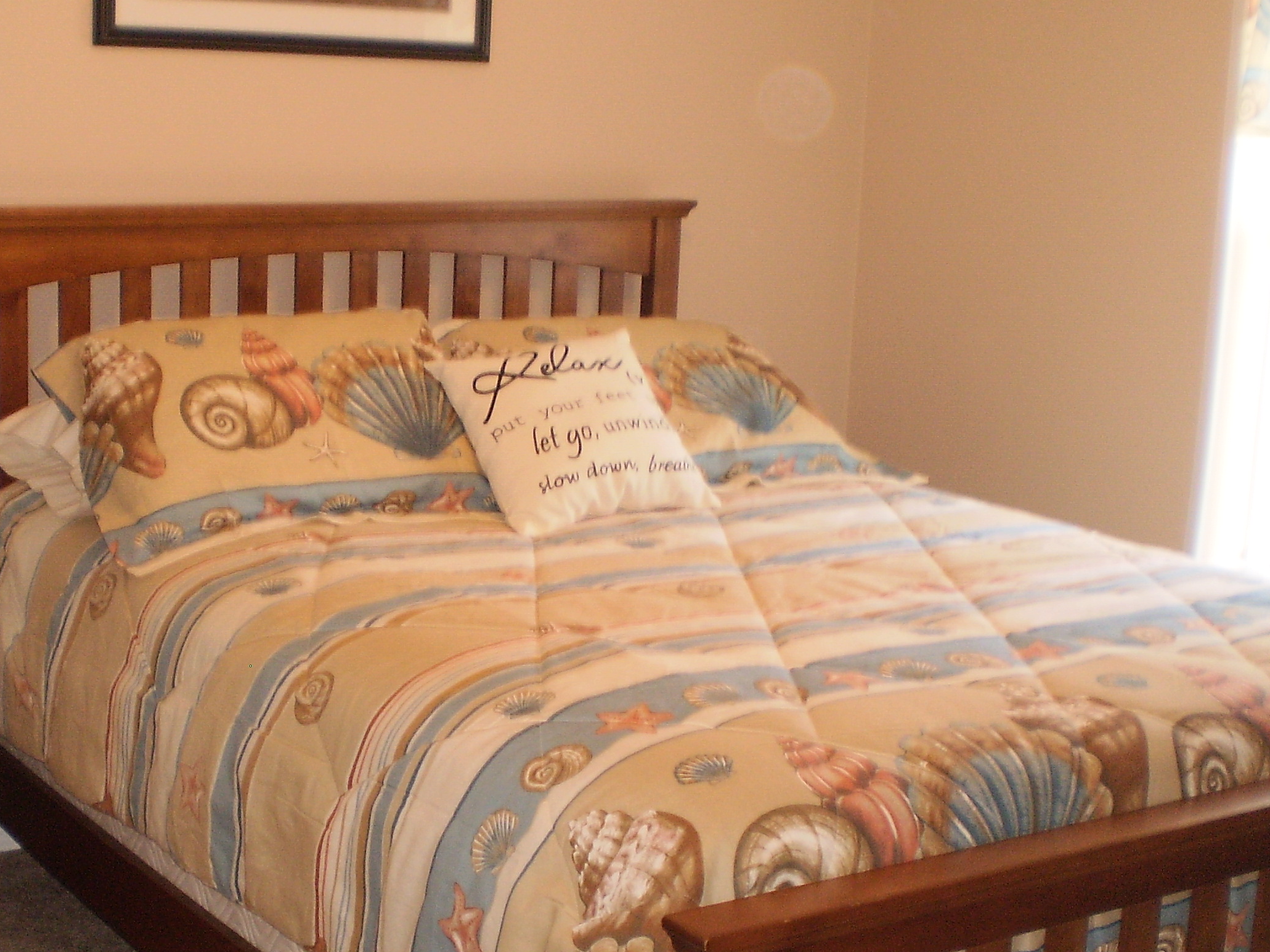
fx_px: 2091
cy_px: 555
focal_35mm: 57
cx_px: 452
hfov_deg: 33.6
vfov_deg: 25.6
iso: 125
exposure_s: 1/30
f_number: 3.1
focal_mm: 6.3
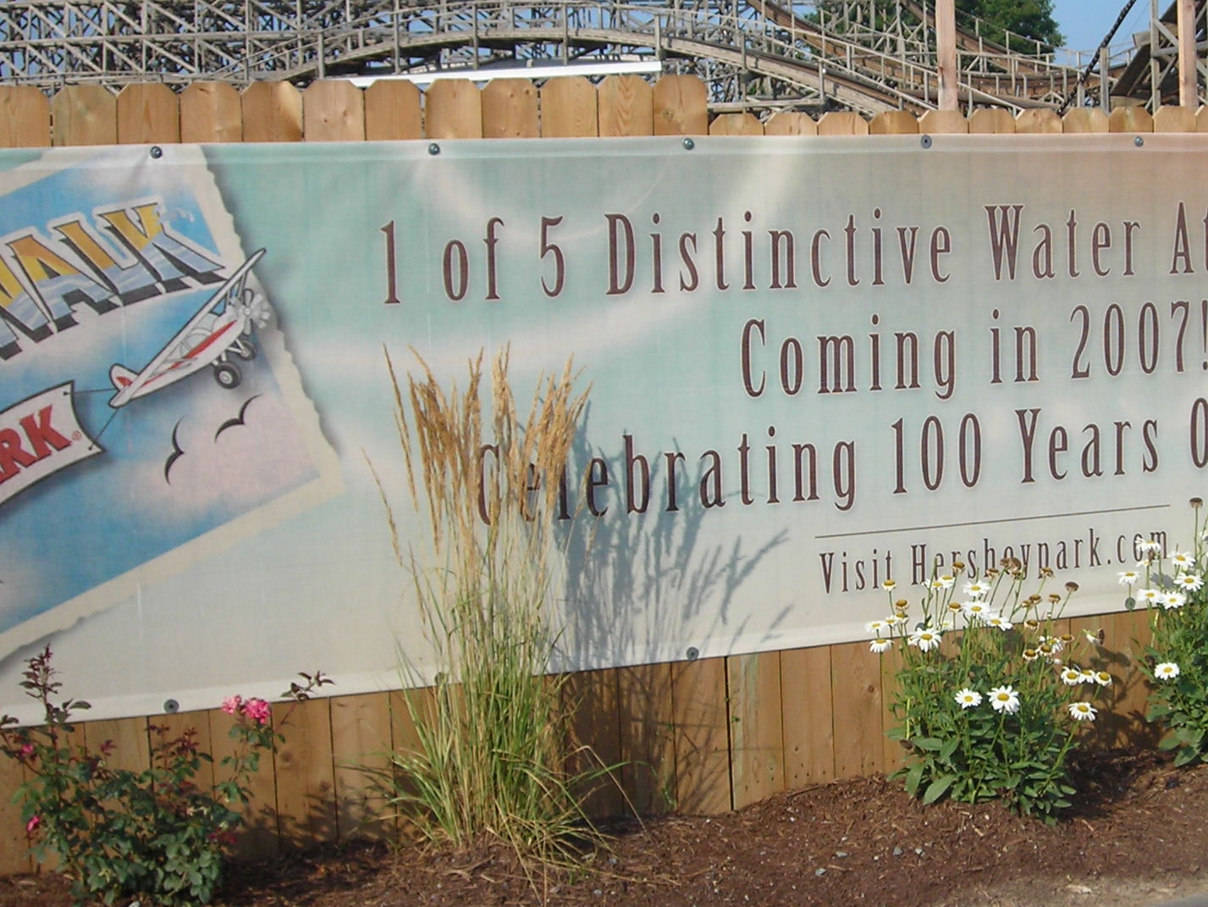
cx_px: 941
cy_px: 419
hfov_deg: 27.7
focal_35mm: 69
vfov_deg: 21.3
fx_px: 2409
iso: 50
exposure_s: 1/183
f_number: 6.4
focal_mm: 6.3
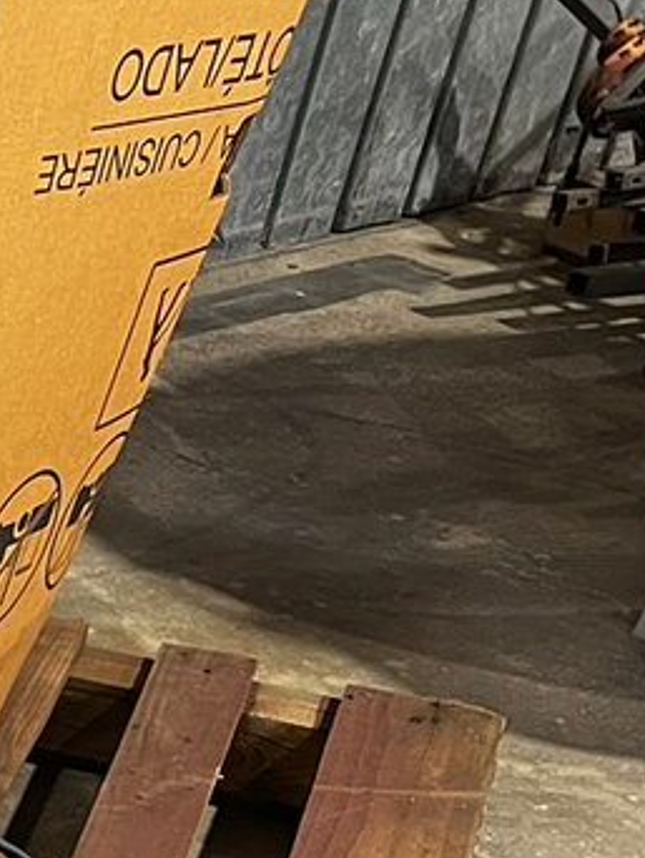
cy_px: 950
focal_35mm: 115
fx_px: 2854
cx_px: -1201
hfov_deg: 10.1
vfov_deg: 16.6
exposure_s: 1/60
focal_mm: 5.7
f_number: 1.5
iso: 250
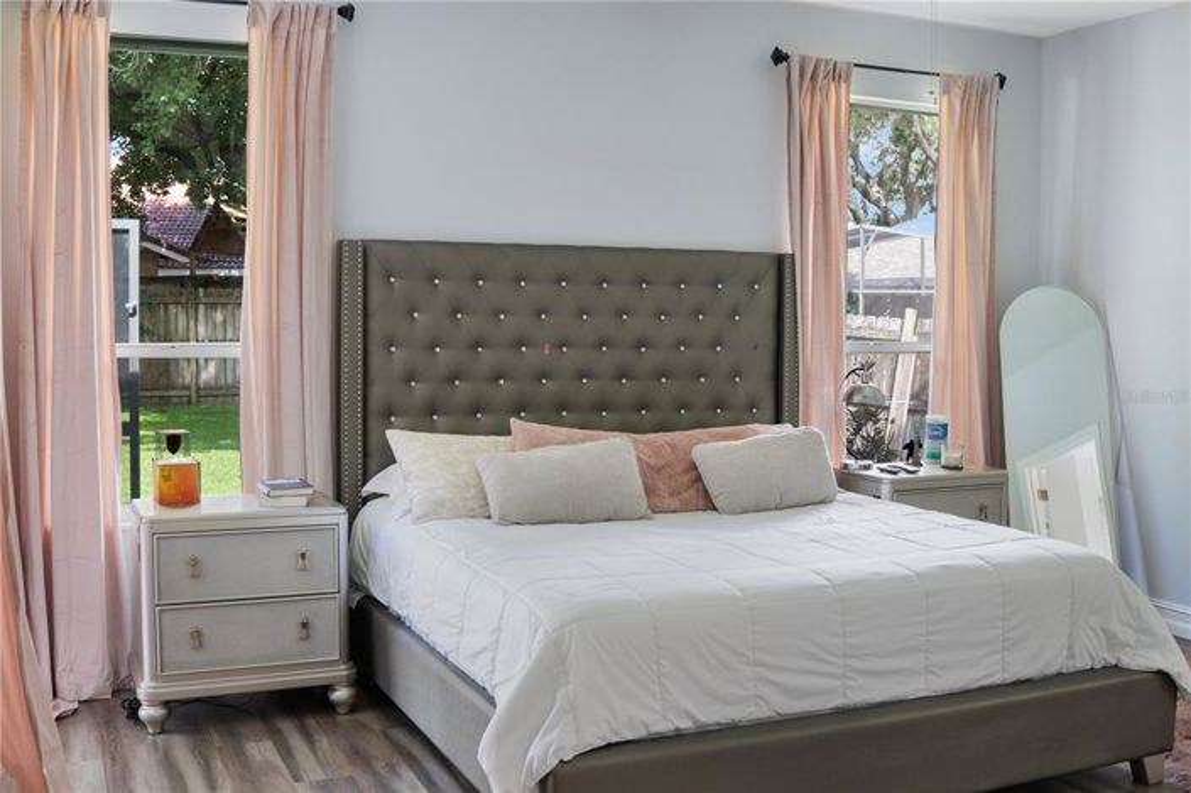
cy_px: 396
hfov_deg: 53.2
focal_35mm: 36
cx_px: 596
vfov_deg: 36.8
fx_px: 1190
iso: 800
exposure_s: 1/40
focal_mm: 24
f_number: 3.5
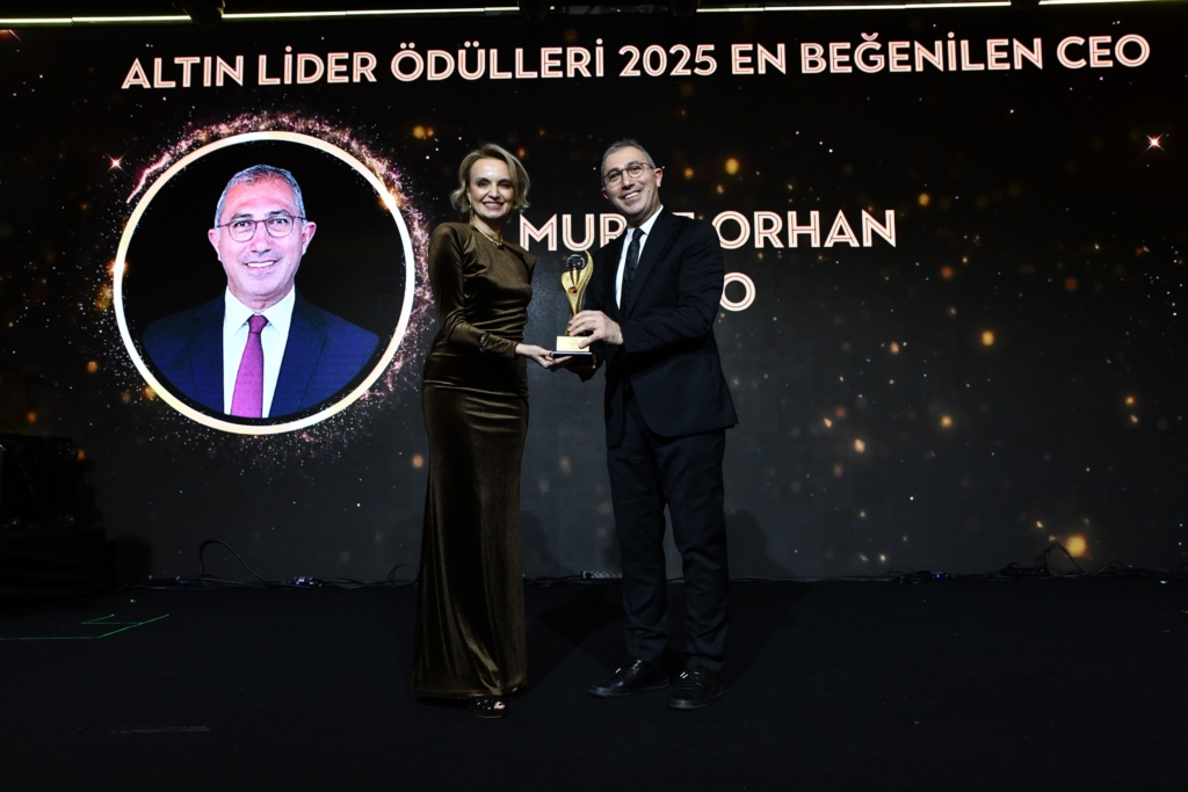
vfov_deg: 41.1
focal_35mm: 32
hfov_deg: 58.7
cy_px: 396
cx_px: 594
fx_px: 1056
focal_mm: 32
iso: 2000
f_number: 7.1
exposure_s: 1/160
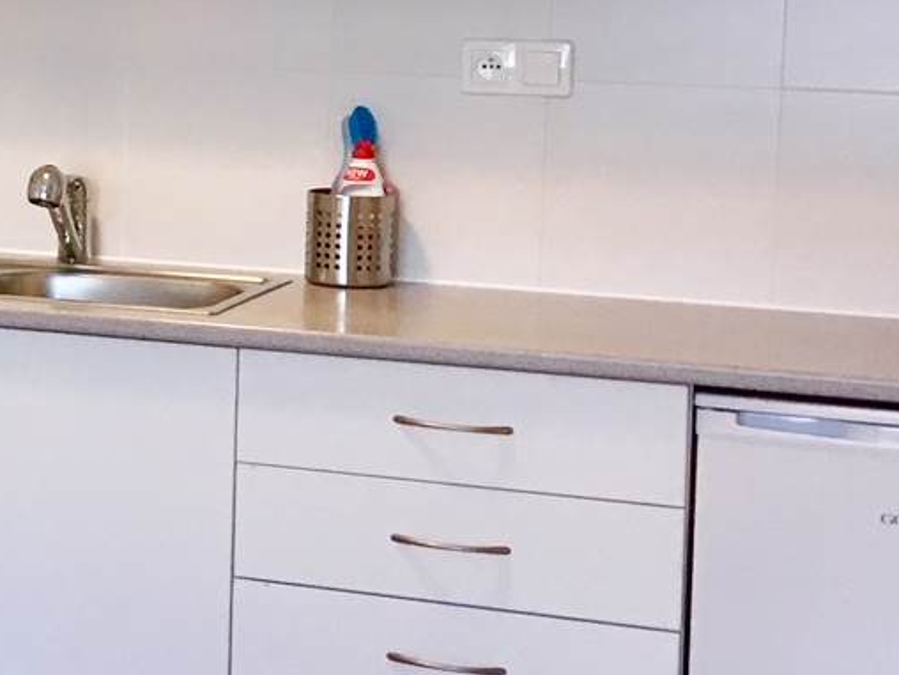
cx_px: -549
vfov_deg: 12.8
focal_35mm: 115
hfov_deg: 15.5
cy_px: 115
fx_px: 2987
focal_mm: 4.15
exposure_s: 1/33
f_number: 2.2
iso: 50
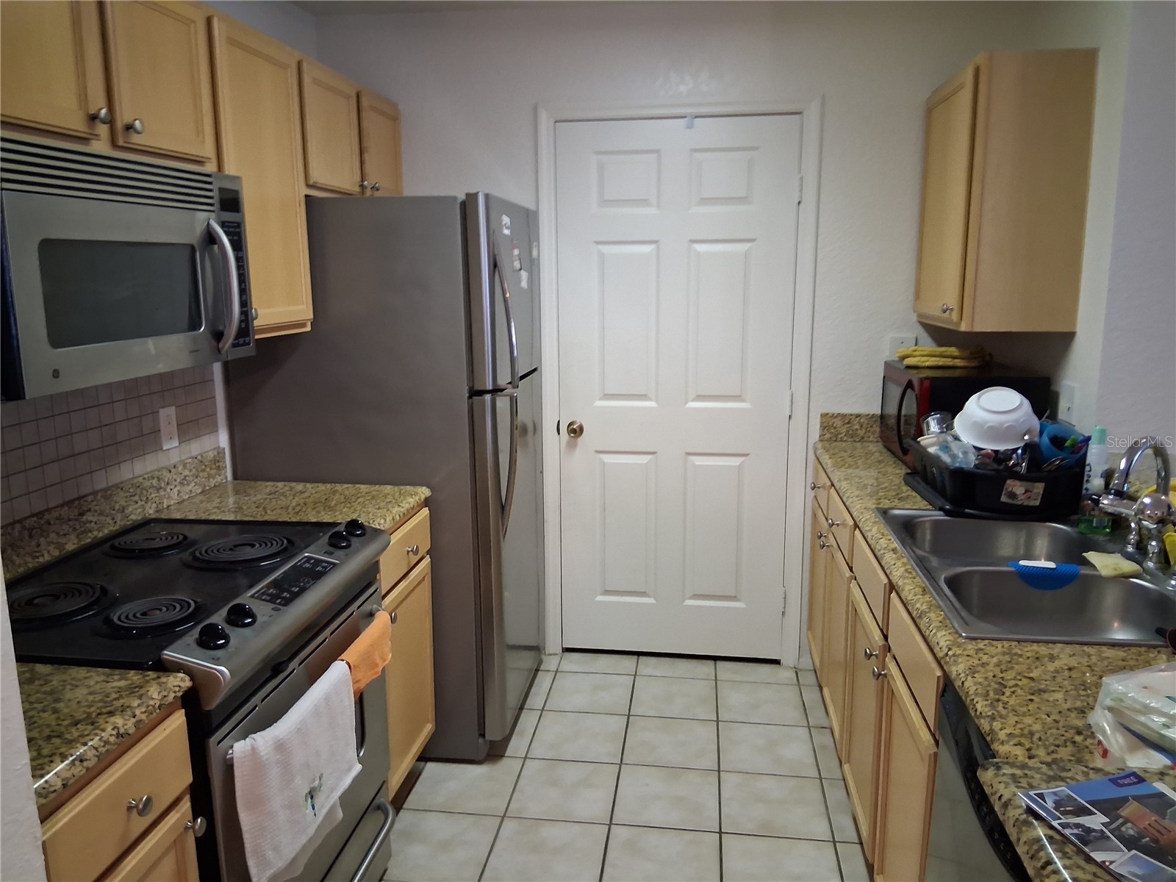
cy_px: 441
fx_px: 883
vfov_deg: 53.1
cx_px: 588
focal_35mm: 26
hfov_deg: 67.3
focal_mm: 3.98
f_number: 1.8
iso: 500
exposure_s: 1/33
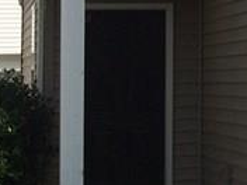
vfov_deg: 8.7
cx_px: 598
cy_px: -45
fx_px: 1206
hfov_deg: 10.1
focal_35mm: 169
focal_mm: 4.15
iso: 32
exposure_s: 1/3165
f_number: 2.2
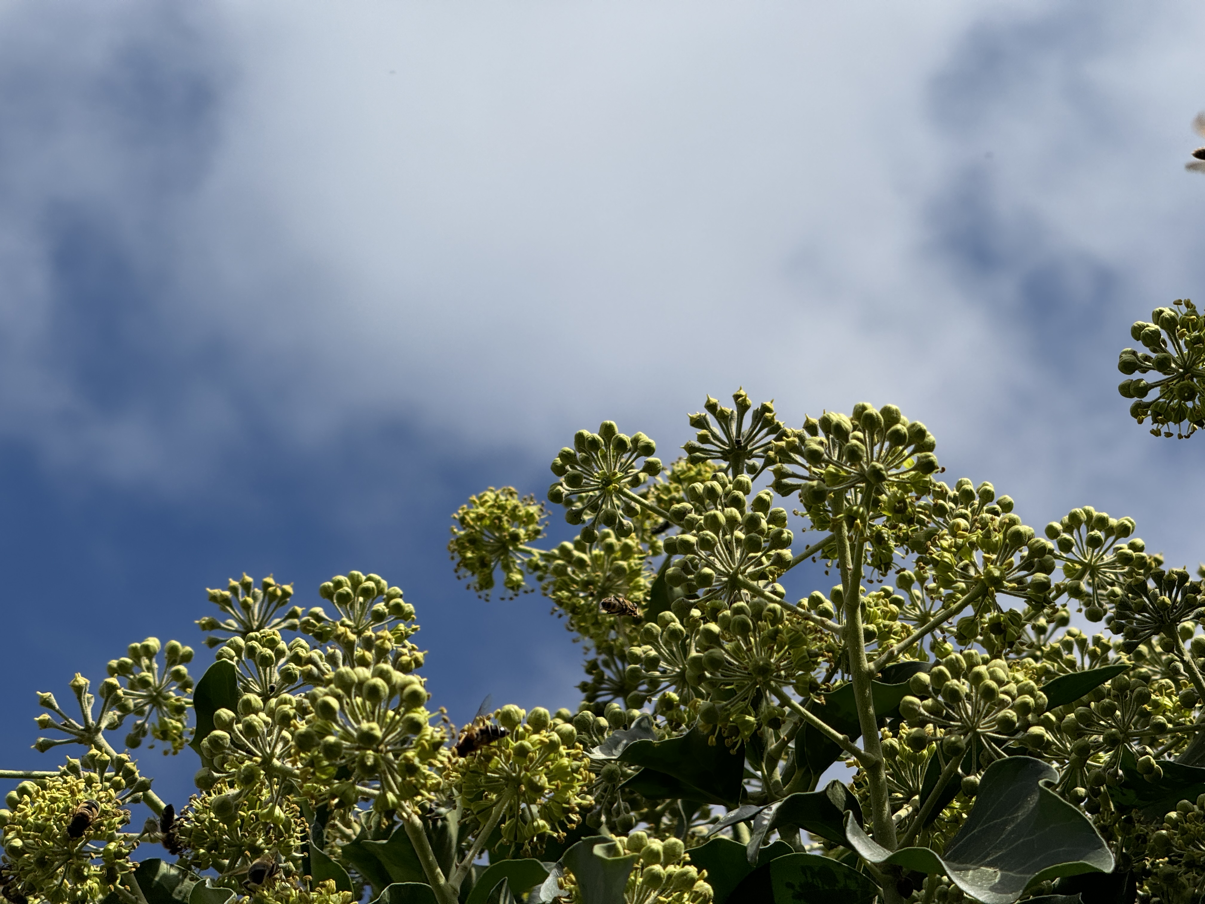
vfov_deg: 12.3
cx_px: 602
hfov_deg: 16.4
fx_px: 4177
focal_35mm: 120
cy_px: 452
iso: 50
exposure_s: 1/2817
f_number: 2.8
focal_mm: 15.66
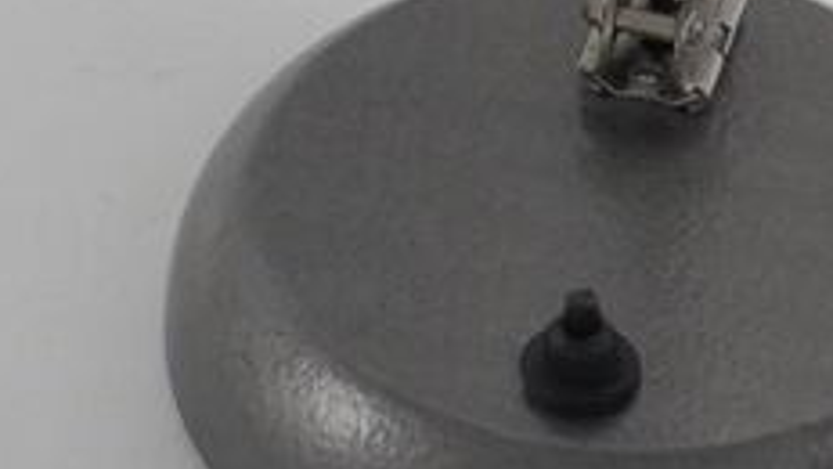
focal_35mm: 161
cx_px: 536
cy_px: -815
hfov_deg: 13.3
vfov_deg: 6.9
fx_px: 3557
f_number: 4.2
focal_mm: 6.9
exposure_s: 1/50
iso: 100
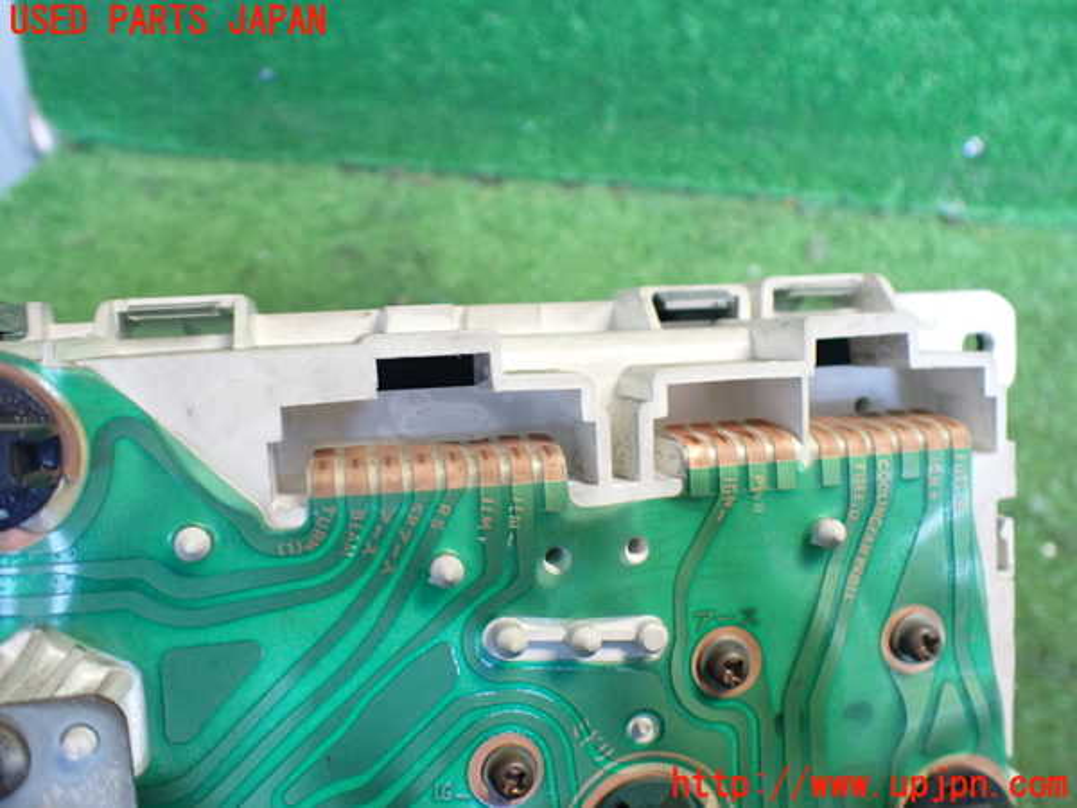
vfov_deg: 46.8
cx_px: 538
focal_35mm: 30
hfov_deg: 60.0
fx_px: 933
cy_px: 404
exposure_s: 1/60
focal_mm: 5.4
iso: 800
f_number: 2.3
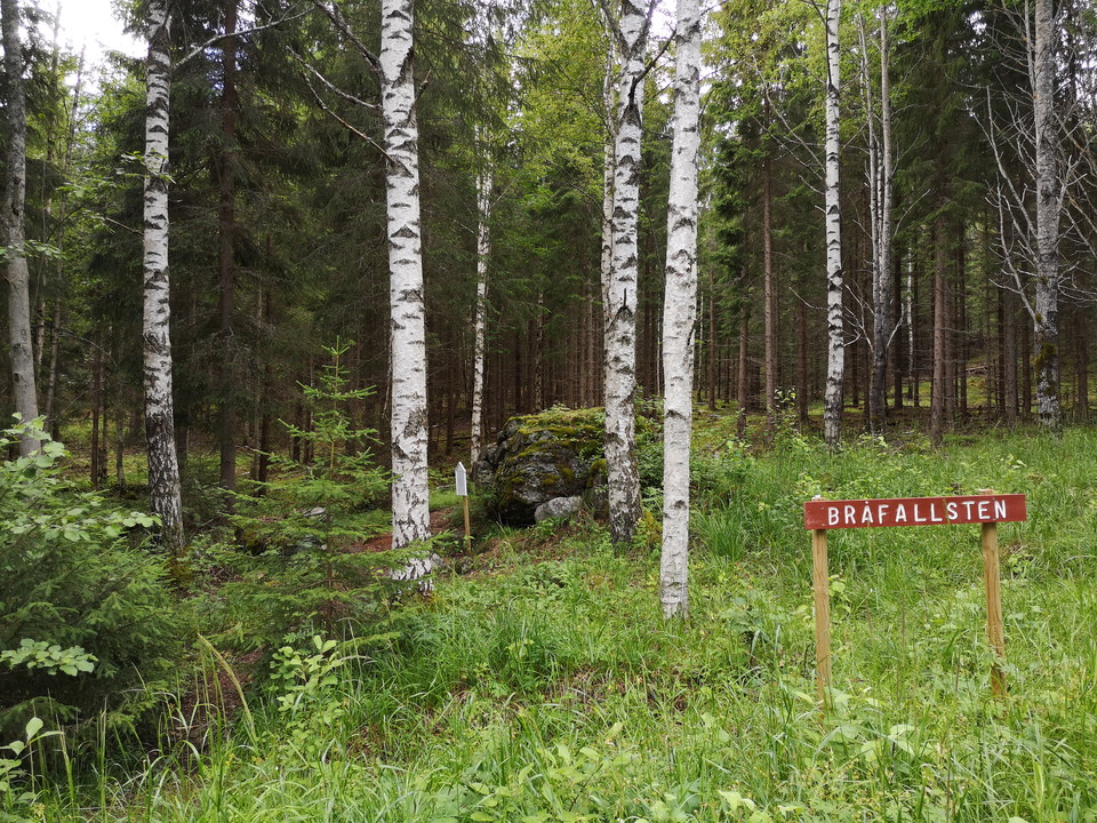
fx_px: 856
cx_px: 548
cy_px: 412
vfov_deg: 51.4
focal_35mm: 27
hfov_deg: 65.3
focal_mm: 3.95
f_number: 1.8
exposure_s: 1/100
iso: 50
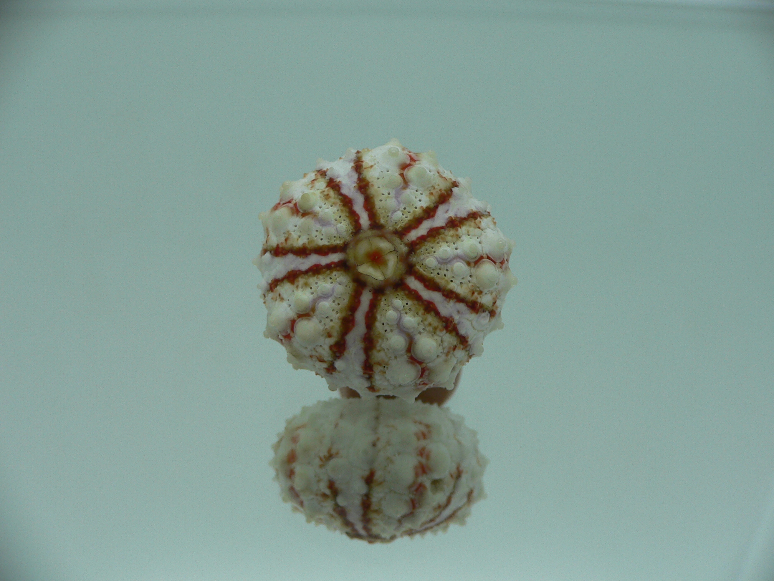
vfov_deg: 40.7
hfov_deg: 52.6
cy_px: 290
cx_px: 387
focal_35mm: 35
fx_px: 783
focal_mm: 4.6
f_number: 2.8
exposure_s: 1/60
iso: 80
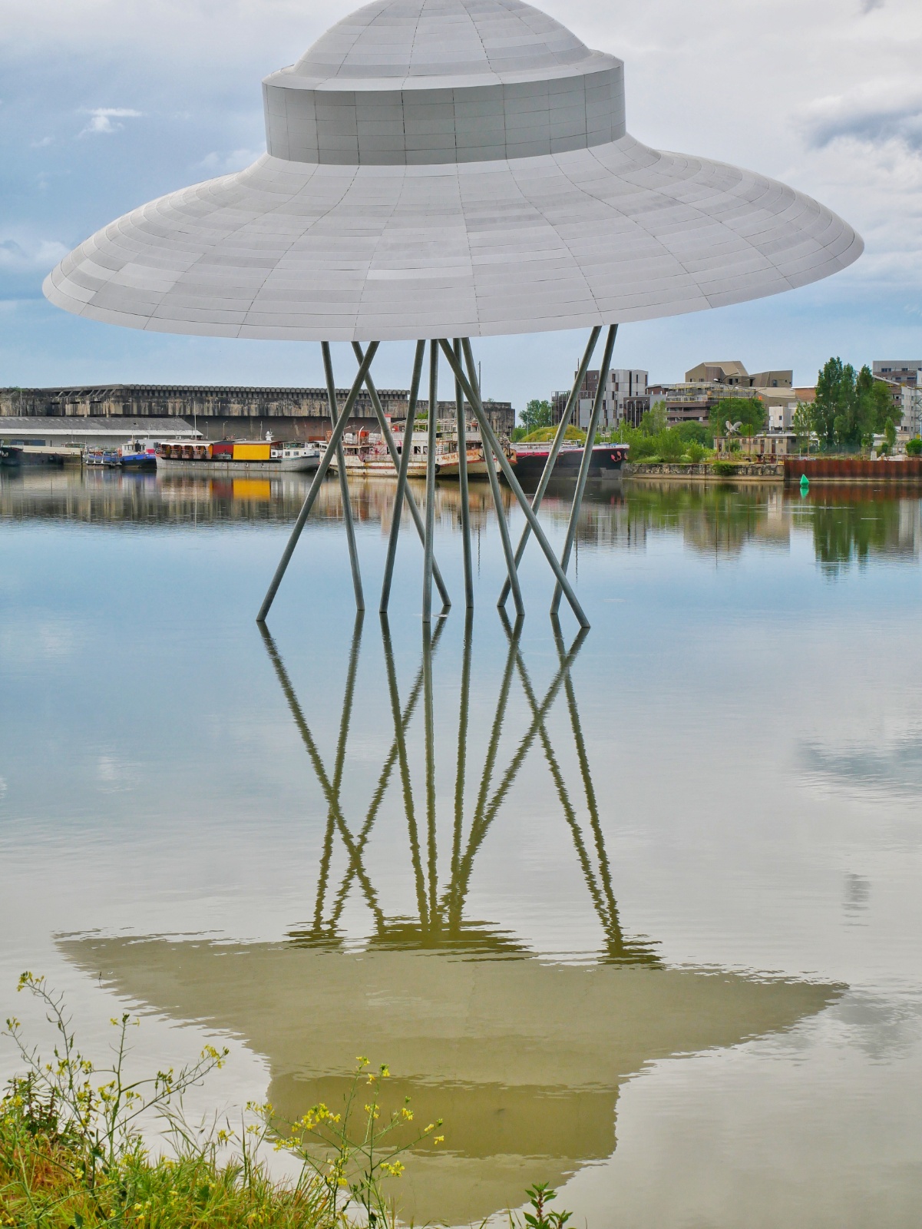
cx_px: 461
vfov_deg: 32.2
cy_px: 614
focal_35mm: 60
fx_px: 2130
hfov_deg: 24.4
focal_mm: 30
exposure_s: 1/100
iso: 200
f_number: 11
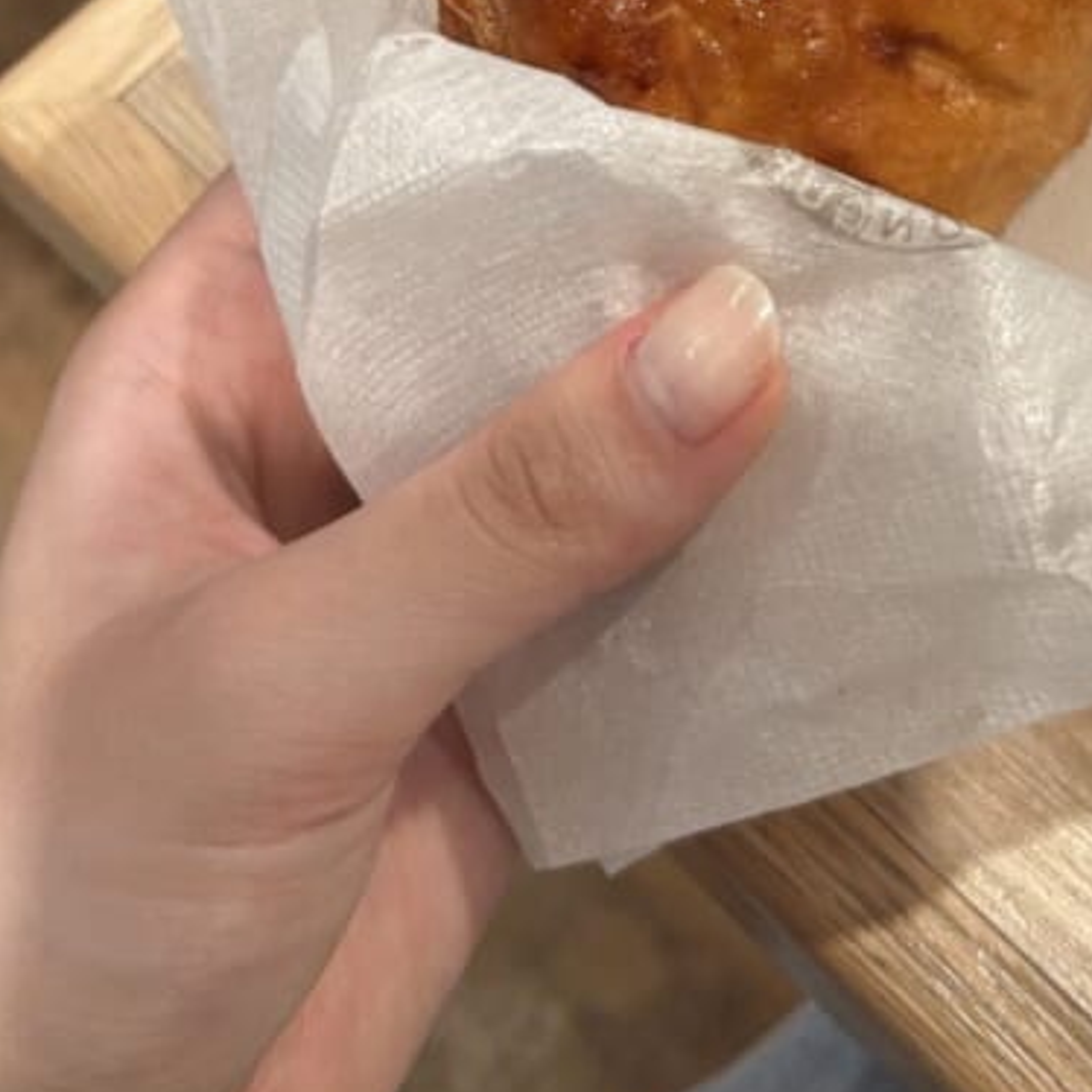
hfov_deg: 27.2
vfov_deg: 24.0
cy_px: -318
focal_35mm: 63
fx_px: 2248
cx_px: 651
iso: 64
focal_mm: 5.7
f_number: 1.5
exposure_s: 1/100
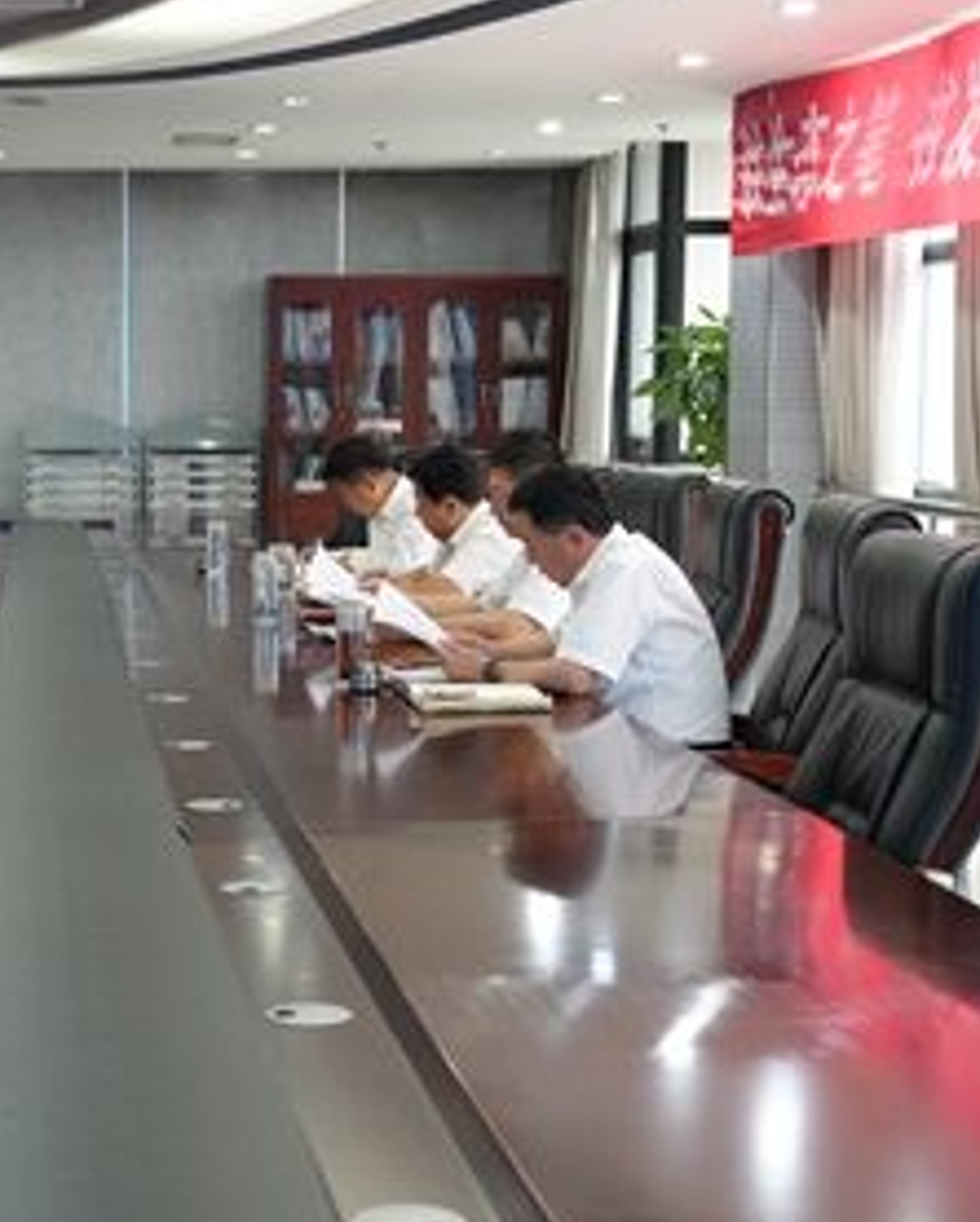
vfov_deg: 30.9
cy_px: 574
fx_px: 2209
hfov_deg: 23.4
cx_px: -106
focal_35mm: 61
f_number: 4
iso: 2500
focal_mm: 30
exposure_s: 1/160
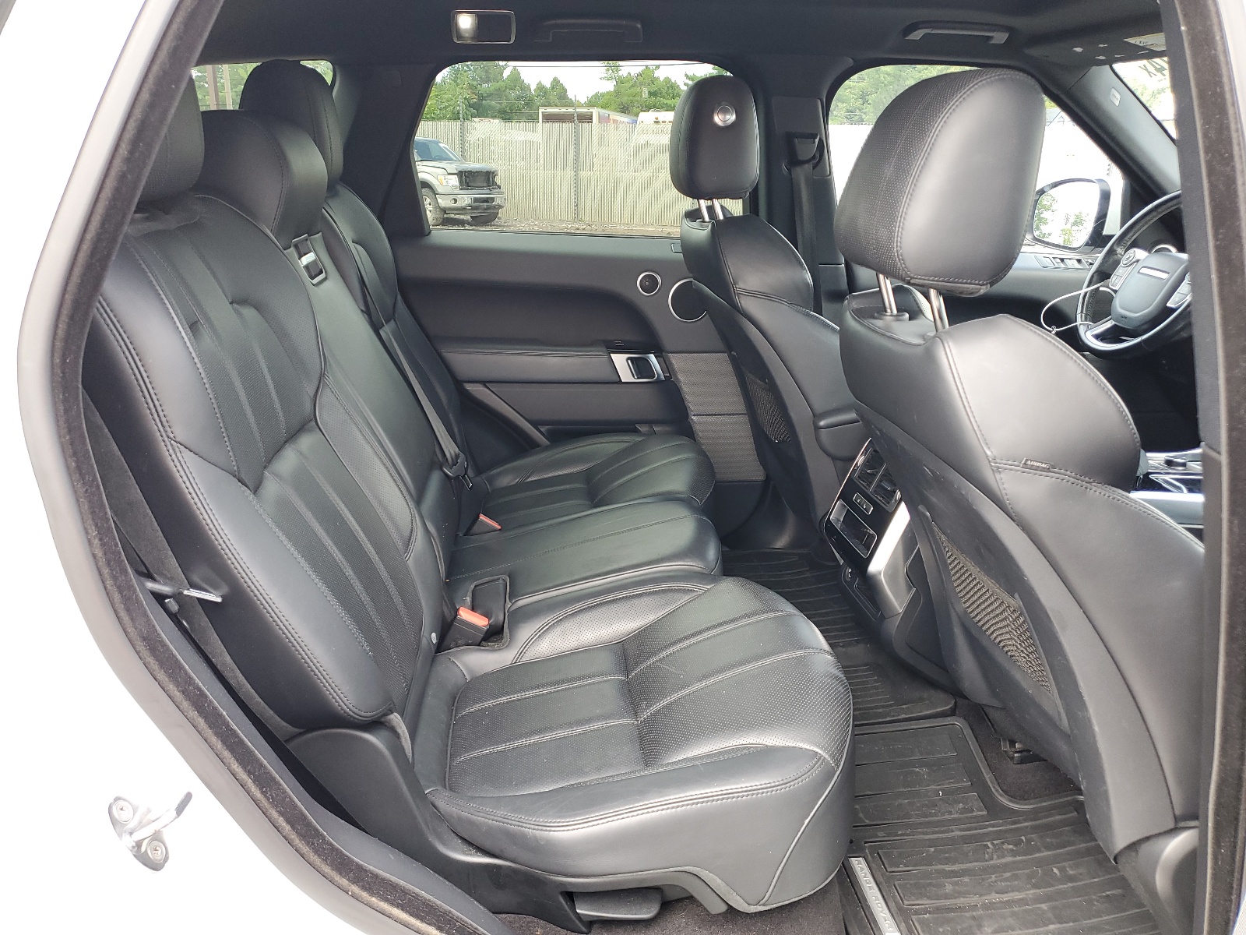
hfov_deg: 67.3
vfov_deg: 53.1
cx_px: 623
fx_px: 936
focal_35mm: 26
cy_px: 468
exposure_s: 1/120
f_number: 1.5
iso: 67
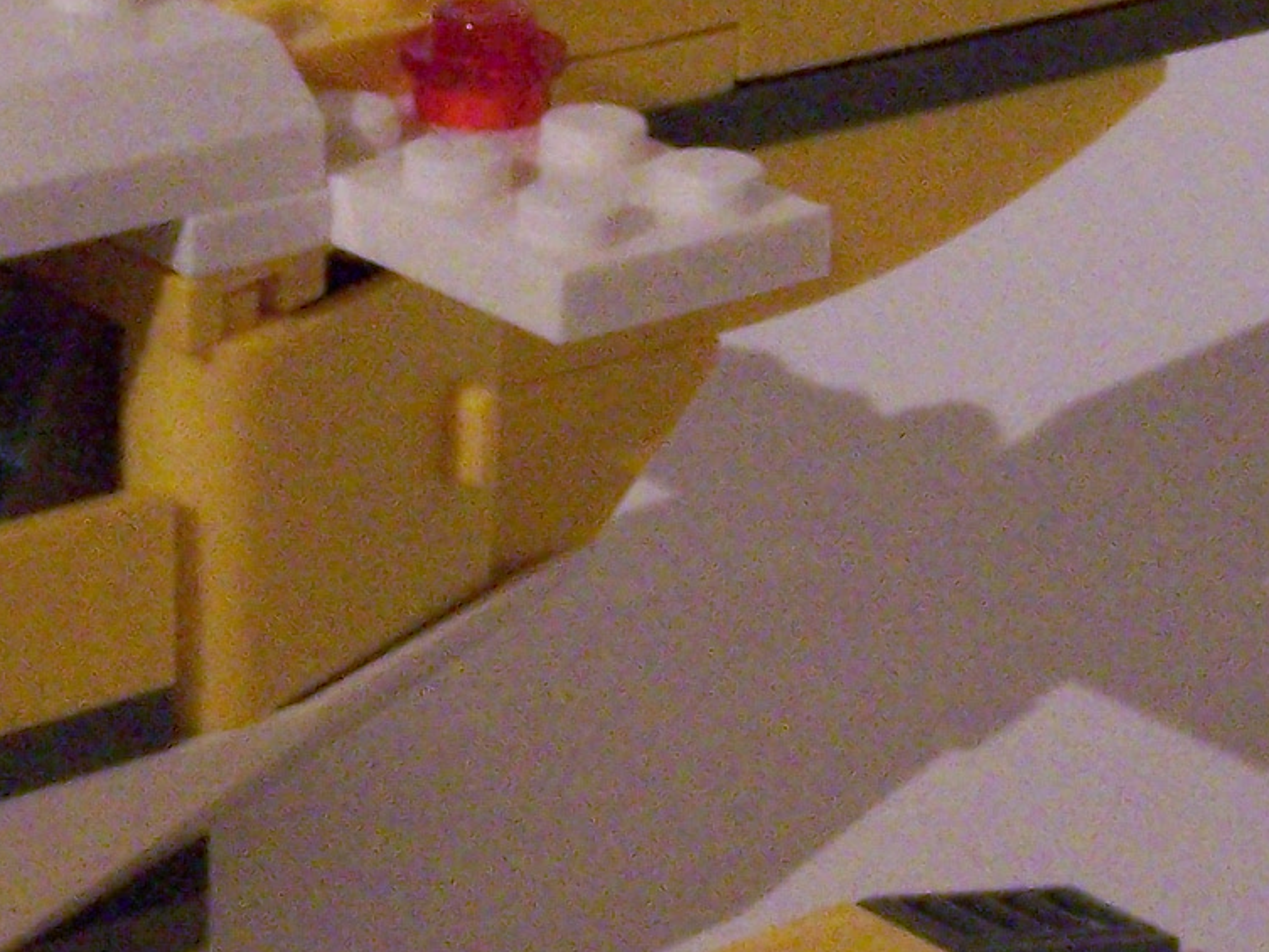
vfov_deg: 11.4
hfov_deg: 15.1
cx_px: 265
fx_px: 4766
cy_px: 490
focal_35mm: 130
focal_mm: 6.3
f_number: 7.1
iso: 400
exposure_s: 1/4
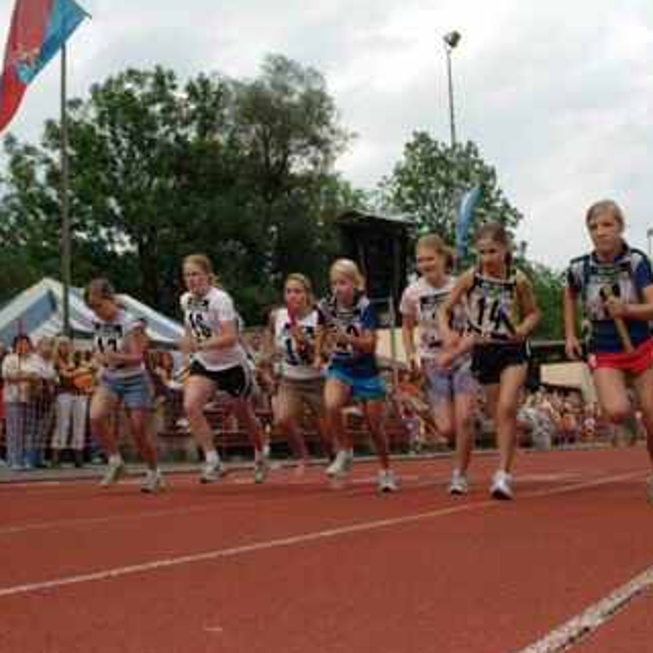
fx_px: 1003
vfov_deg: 36.1
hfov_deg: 36.1
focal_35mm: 47
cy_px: 329
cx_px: 333
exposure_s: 1/125
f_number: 5.6
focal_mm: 24
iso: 100
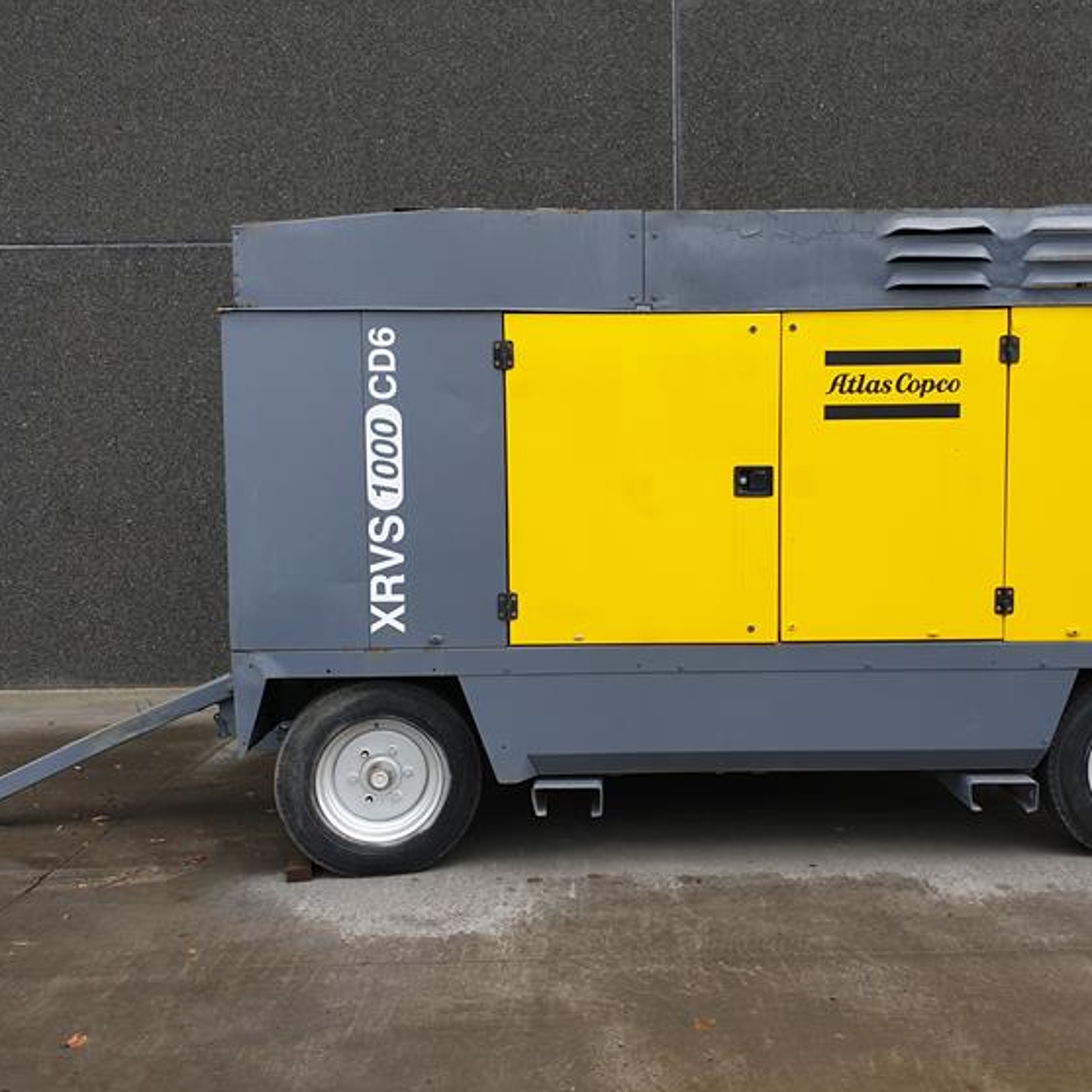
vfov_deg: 49.7
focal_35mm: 33
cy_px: 551
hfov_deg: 49.4
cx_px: 653
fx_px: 1178
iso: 50
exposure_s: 1/130
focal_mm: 4.3
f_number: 2.4
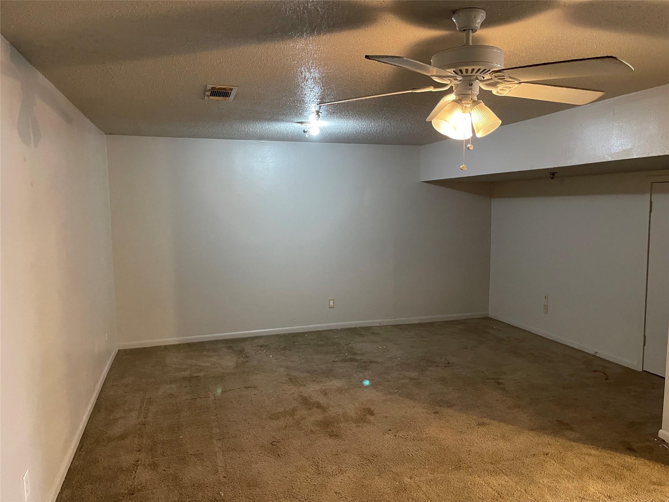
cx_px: 334
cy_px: 251
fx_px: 483
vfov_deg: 54.9
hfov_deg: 69.4
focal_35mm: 25
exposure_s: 1/40
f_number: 1.6
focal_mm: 5.1
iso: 500
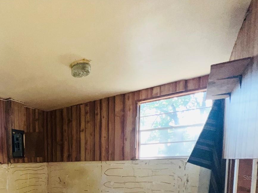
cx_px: 33
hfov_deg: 62.0
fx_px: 179
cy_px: 177
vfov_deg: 49.8
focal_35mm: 24
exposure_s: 1/72
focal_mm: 1.57
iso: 64
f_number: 1.8
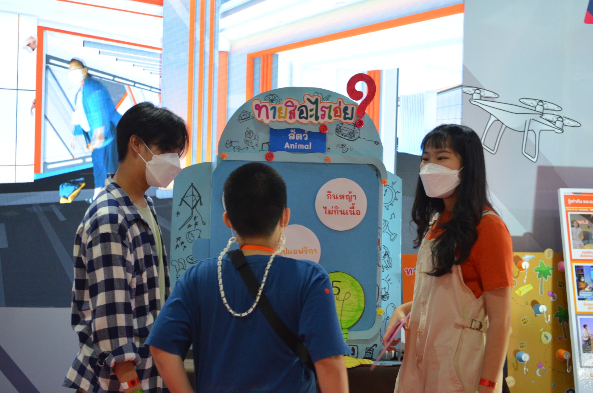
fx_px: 937
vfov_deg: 23.7
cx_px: 296
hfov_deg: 35.1
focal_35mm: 57
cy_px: 196
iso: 1600
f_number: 5
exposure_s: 1/50
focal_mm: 38
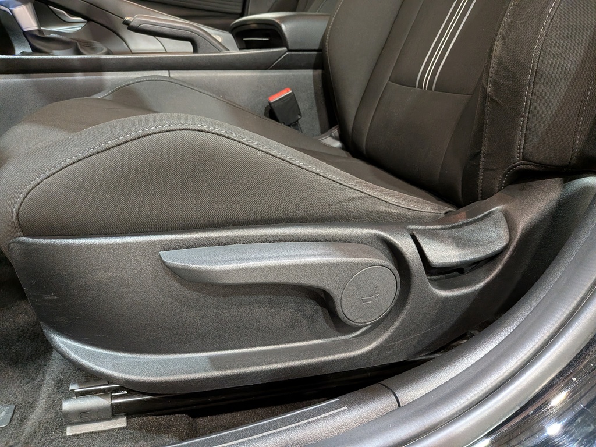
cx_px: 298
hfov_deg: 71.6
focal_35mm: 24
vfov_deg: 56.8
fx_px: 413
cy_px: 224
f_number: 1.7
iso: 1024
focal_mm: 4.53
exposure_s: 1/100
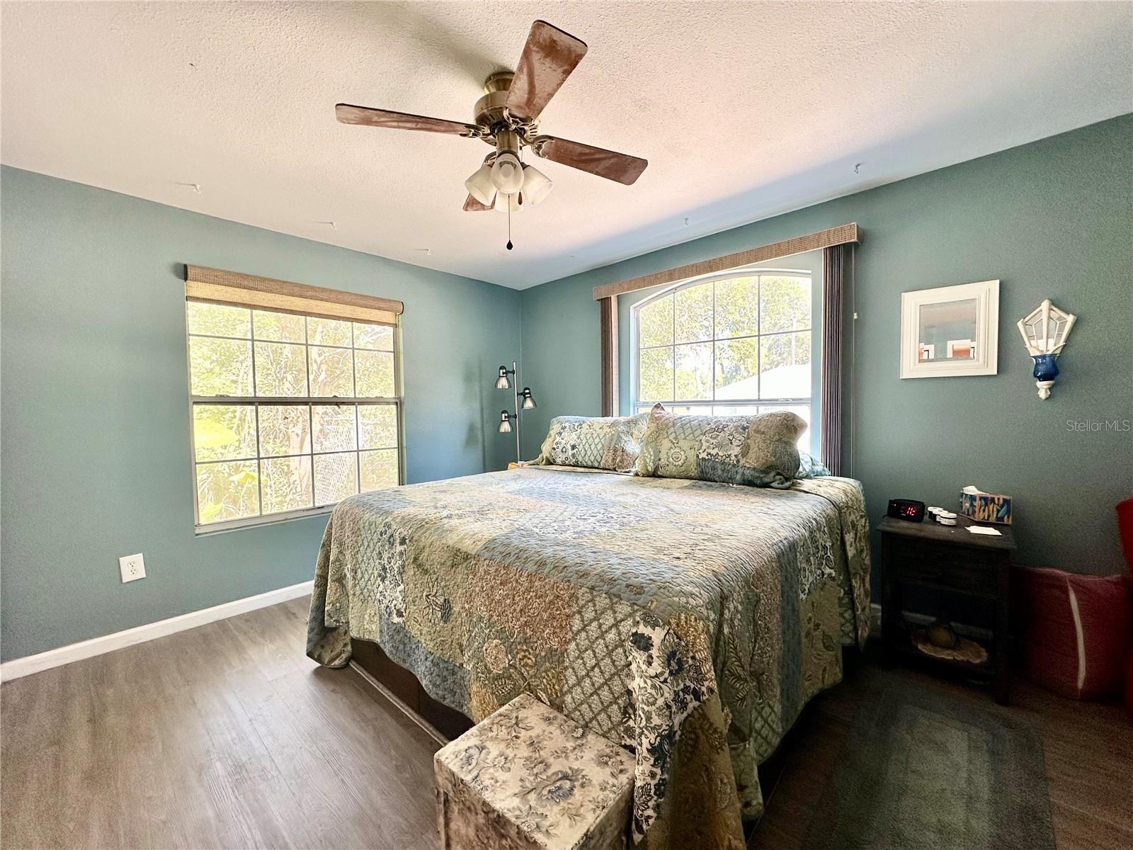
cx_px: 566
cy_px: 425
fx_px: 458
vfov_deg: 85.7
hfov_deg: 102.1
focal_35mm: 14
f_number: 2.2
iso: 100
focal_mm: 2.22
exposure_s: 1/99
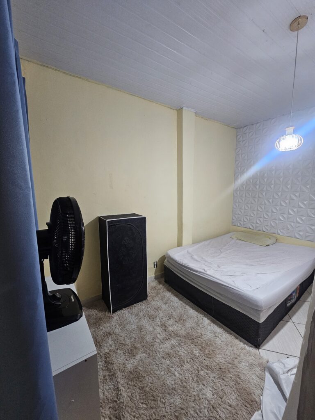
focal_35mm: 13
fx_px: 158
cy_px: 210
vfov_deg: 106.2
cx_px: 158
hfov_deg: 89.9
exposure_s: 1/30
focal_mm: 2.2
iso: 320
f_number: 2.2
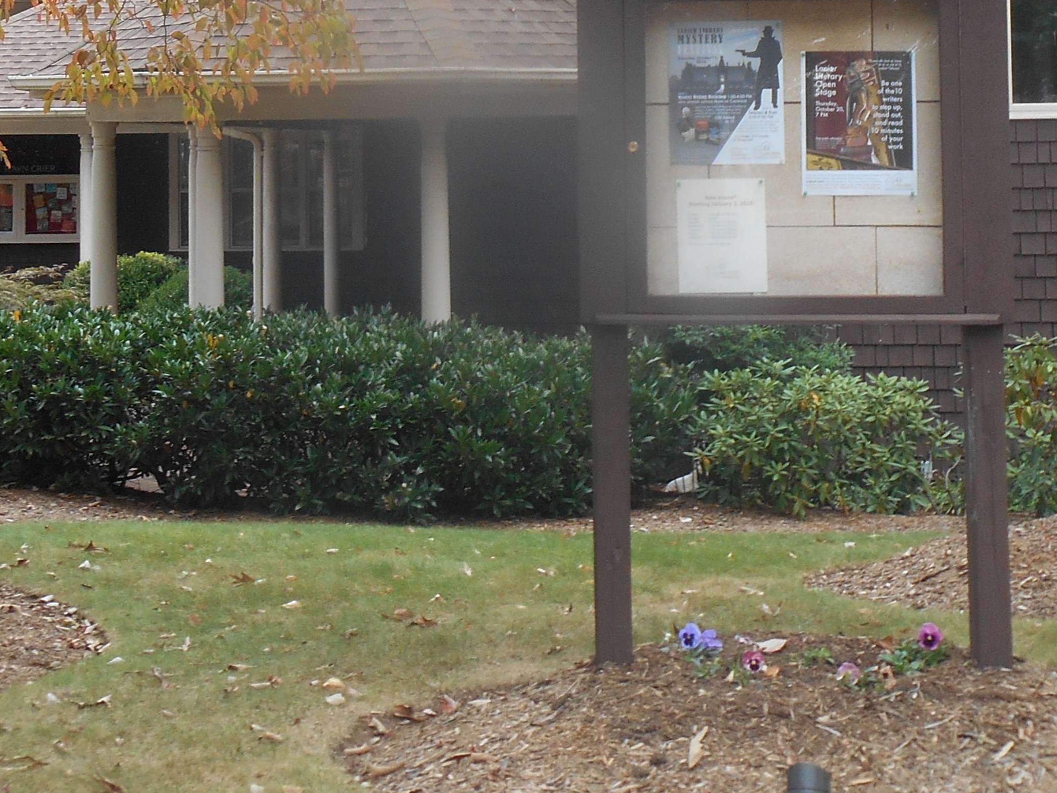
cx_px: 490
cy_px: 24
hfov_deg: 29.8
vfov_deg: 21.9
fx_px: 1985
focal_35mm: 65
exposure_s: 1/60
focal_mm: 4.7
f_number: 3.4
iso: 80
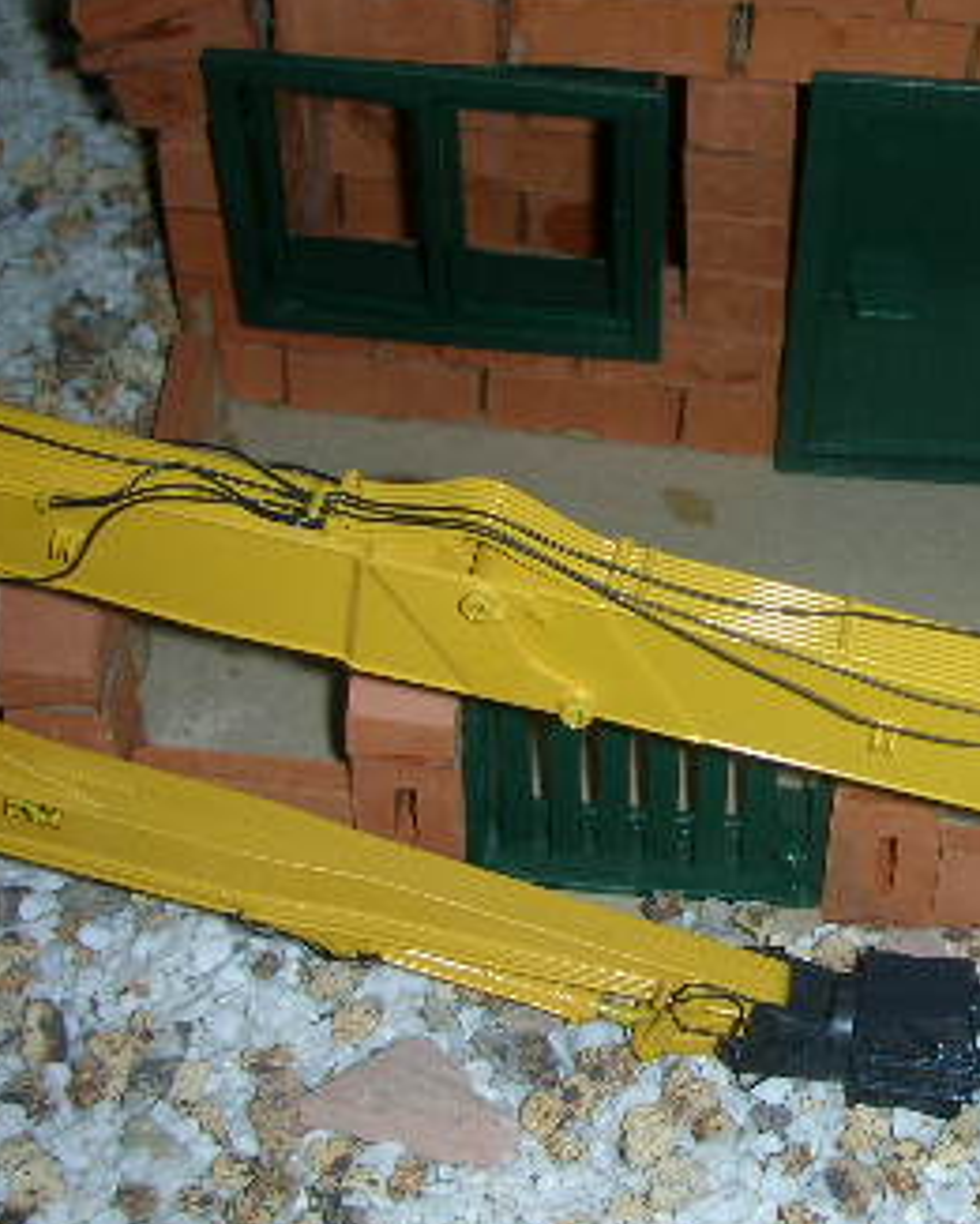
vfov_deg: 28.3
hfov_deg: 21.7
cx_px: 1055
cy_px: 620
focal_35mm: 67
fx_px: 2428
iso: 50
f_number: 3
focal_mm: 5.8
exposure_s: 1/60.1
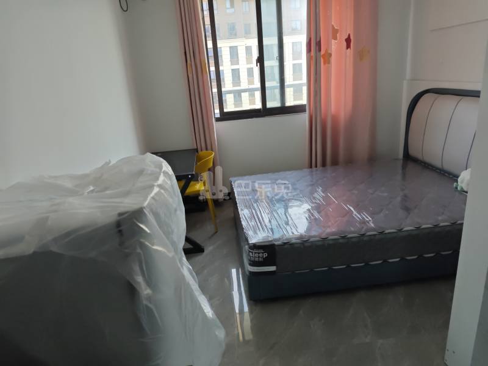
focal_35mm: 23
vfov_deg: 58.9
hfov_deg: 73.9
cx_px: 244
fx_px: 324
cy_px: 183
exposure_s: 1/511
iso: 200
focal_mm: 6.55
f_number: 1.6
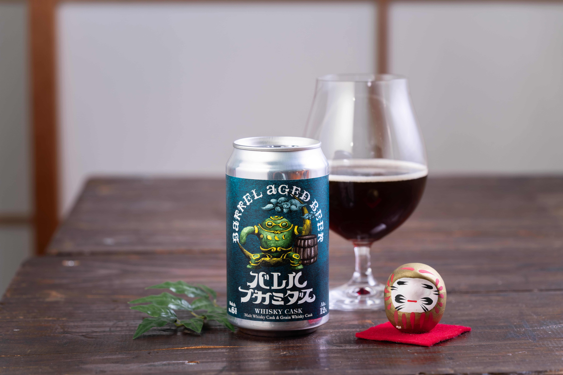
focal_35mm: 109
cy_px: 188
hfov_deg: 18.8
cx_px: 282
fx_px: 1705
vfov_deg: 12.6
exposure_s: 1/200
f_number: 6.3
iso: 100
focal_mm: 109
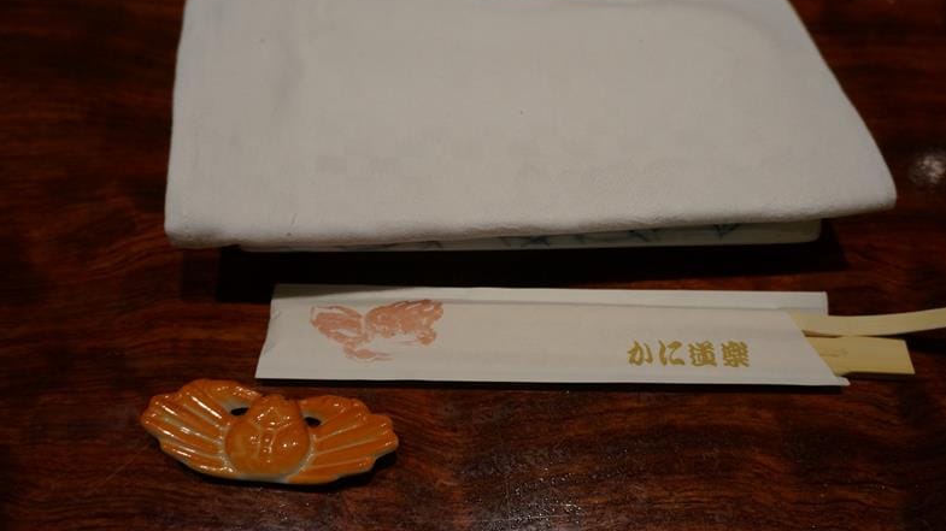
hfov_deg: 61.0
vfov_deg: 36.6
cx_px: 472
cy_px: 234
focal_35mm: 32
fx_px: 802
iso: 1000
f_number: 4
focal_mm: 20
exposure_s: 1/160
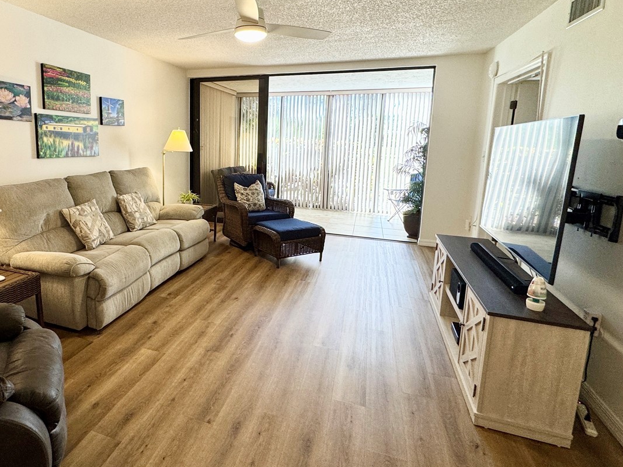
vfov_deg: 63.1
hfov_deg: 77.2
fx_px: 378
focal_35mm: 21
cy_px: 196
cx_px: 224
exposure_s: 1/120
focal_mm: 2.22
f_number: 2.2
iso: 125
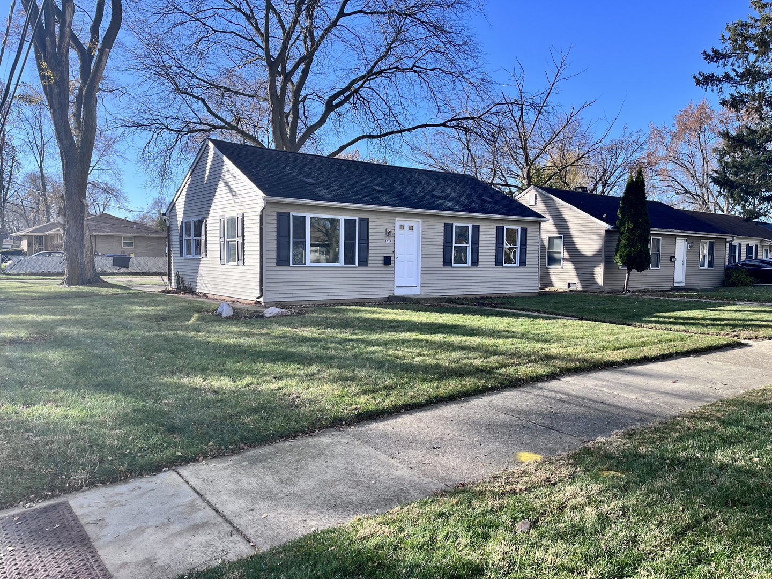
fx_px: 580
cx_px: 386
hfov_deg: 67.3
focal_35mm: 26
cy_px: 290
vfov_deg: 53.1
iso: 50
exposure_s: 1/1672
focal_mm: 5.1
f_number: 1.6
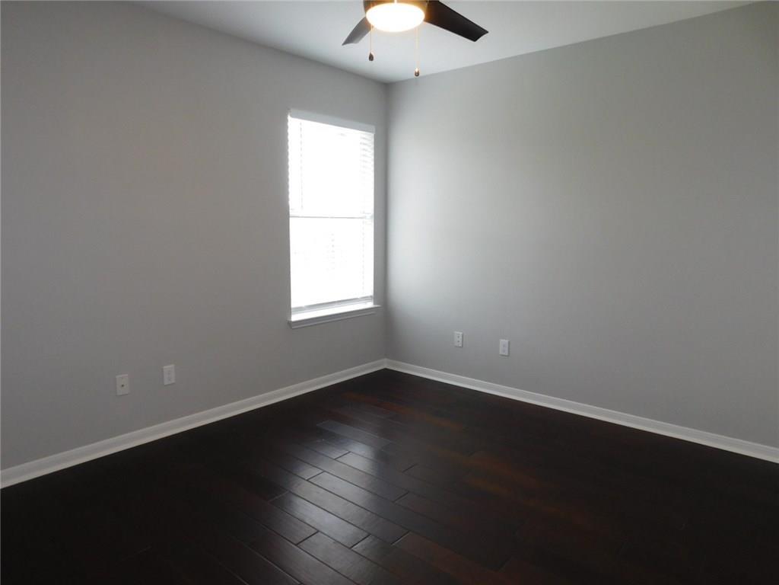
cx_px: 390
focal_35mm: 23
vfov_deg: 58.9
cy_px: 292
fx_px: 518
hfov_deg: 73.9
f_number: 3
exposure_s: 1/30
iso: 160
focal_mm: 4
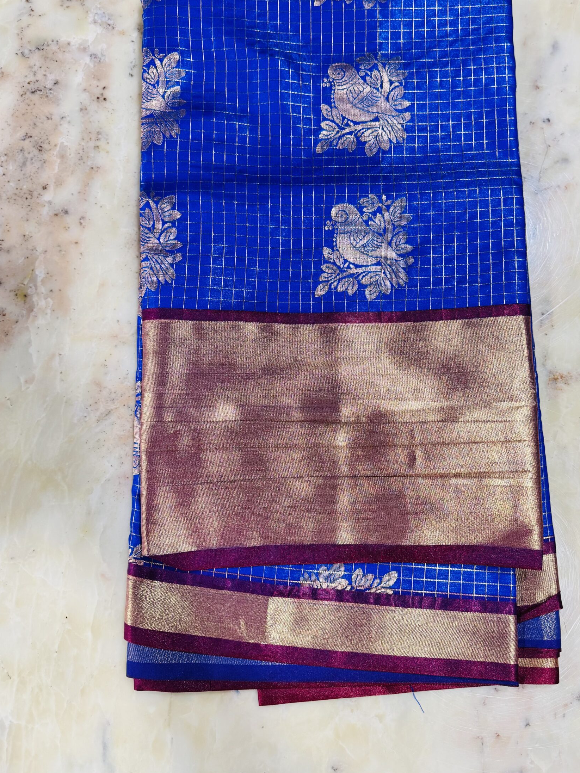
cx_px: 331
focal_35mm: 28
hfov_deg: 49.6
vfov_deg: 63.4
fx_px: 625
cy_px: 359
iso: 250
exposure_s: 1/50
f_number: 1.78
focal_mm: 6.76
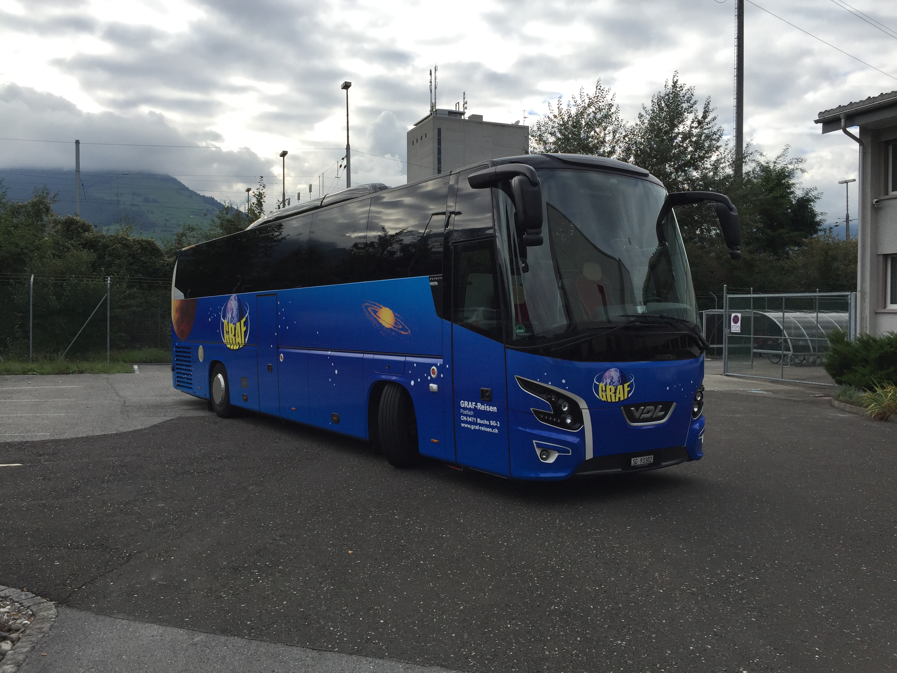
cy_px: 336
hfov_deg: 61.7
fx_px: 751
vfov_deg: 48.2
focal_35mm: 29
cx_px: 448
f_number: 2.2
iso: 32
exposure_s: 1/1130
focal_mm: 4.15
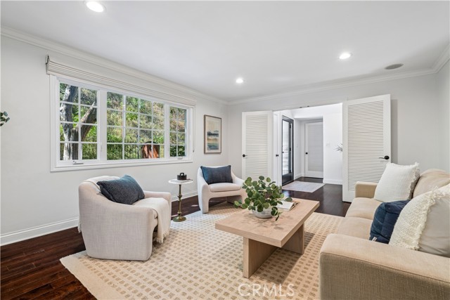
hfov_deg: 96.7
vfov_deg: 73.8
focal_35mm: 16
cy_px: 150
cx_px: 225
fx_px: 200
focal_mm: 16
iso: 250
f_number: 8
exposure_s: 1/4
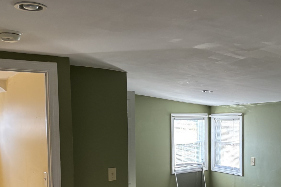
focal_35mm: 47
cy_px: 142
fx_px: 367
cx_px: 184
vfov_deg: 28.2
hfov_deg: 41.4
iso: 160
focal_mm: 5.96
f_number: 1.6
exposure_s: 1/49
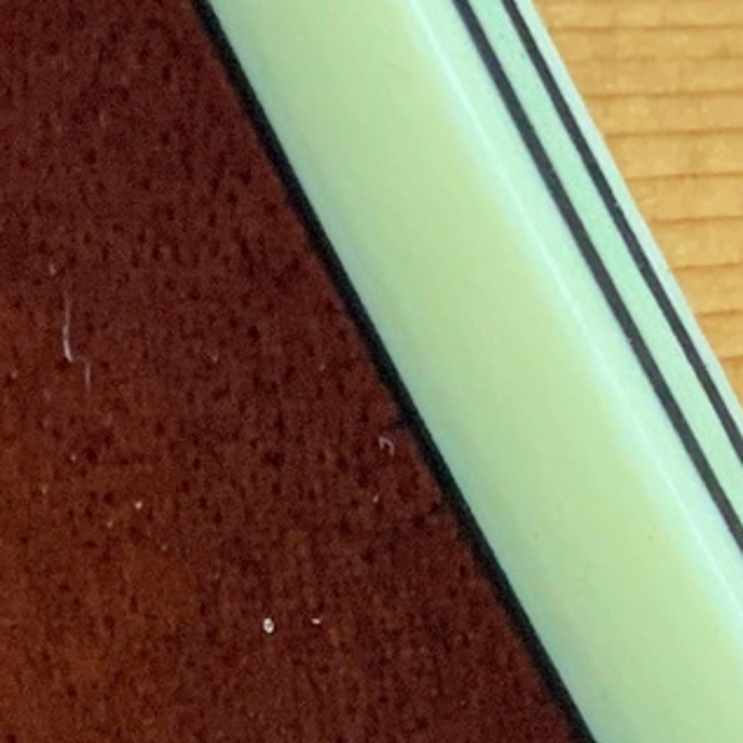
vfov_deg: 7.9
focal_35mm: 207
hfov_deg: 8.4
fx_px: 5027
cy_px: 1749
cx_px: 633
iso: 100
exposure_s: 1/50
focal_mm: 3
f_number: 1.8
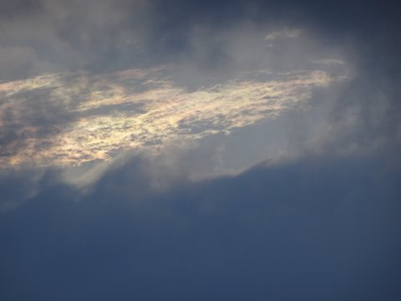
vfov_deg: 4.2
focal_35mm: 355
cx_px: 200
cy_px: 150
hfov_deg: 5.6
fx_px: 4112
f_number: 6.3
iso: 80
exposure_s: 1/640
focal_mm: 60.59
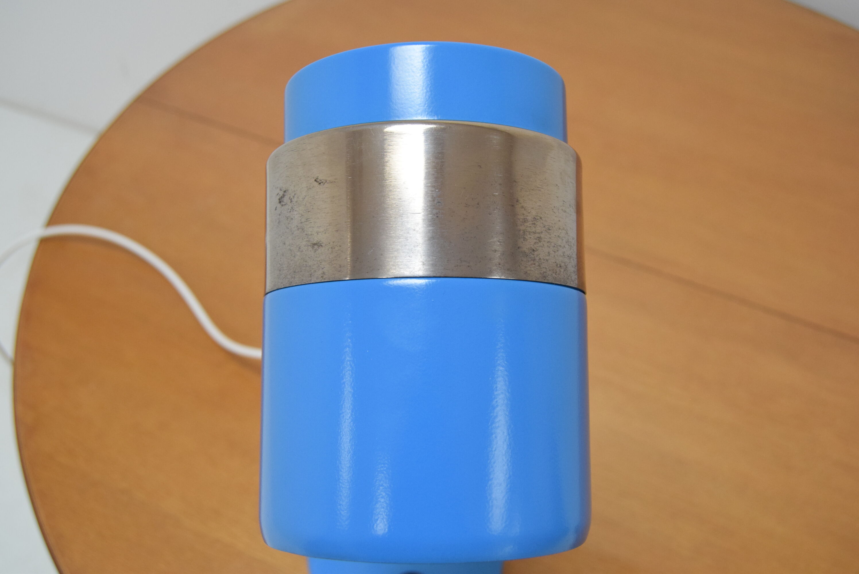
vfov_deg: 34.3
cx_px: 430
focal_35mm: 39
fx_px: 931
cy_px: 287
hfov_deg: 49.5
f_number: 5.6
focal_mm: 26
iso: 1600
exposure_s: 1/125
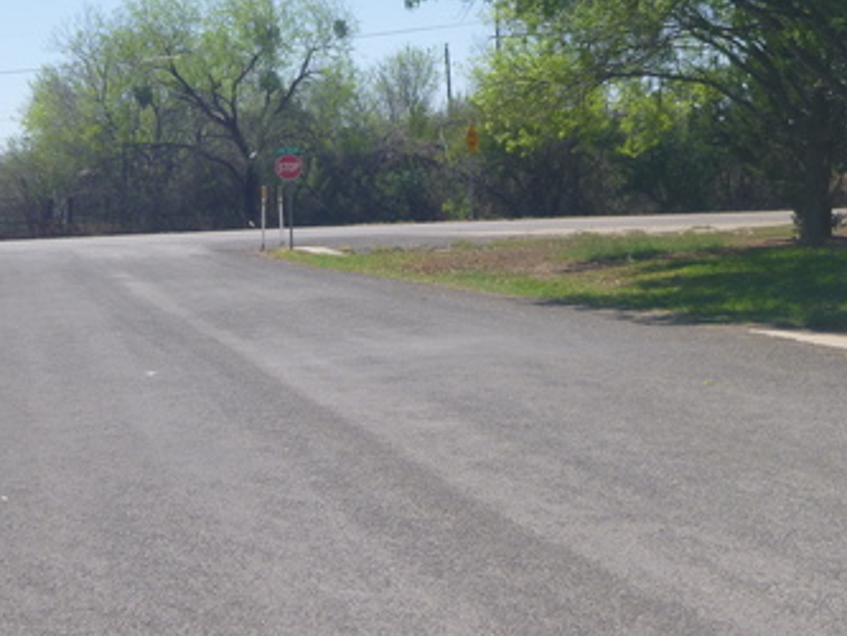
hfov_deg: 26.6
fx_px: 1787
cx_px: 361
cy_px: 285
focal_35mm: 73
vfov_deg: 20.2
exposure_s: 1/400
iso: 100
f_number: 4.5
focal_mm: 6.8
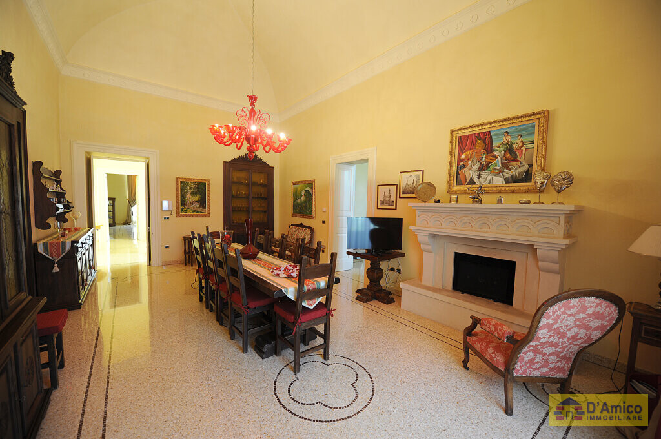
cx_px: 330
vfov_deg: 81.1
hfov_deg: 104.3
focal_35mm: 14
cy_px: 220
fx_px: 257
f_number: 2.8
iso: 400
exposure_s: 1/30
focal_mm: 14
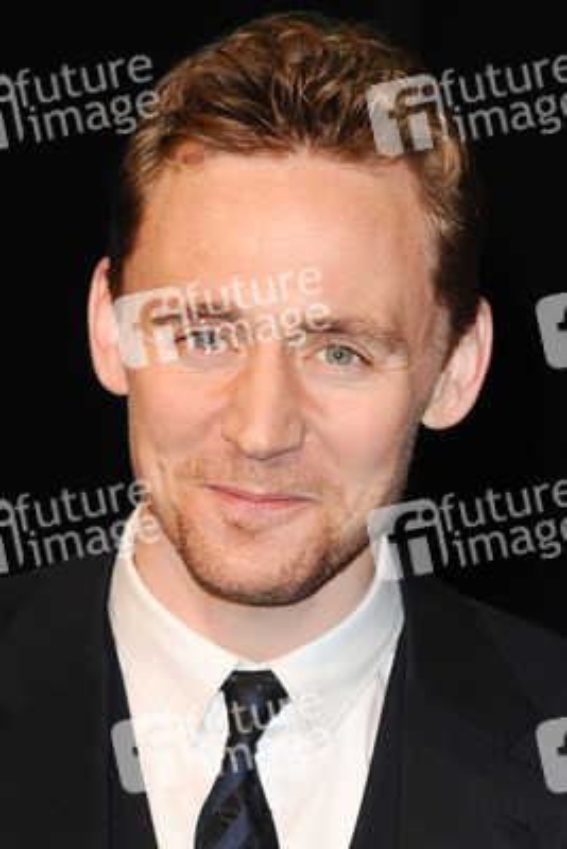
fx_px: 5842
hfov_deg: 5.6
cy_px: 424
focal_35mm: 248
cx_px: 284
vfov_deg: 8.3
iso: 320
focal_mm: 165
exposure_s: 1/200
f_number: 4.5
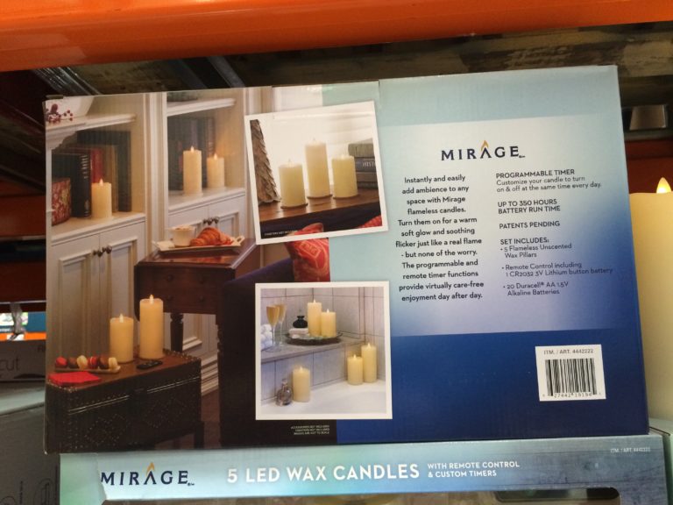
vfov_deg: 48.2
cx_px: 336
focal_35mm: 29
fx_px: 564
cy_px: 252
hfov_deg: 61.7
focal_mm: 4.15
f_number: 2.2
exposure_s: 1/33
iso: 250
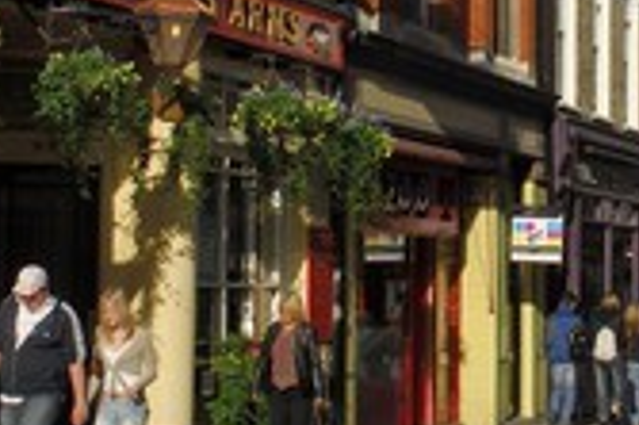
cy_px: 15
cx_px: 561
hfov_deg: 19.0
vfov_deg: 12.8
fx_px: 1880
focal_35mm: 106
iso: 100
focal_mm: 28
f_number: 17
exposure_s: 1/100
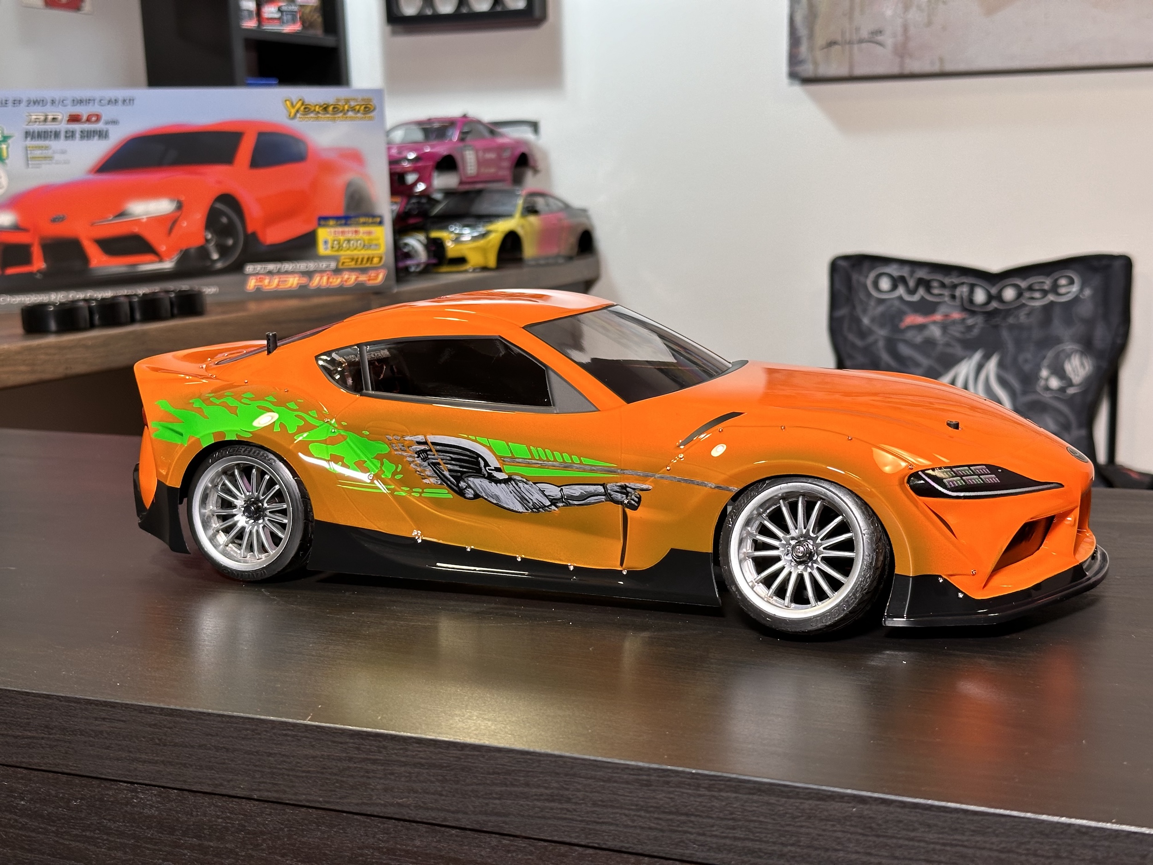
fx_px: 1599
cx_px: 576
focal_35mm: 48
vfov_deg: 30.3
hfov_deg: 39.7
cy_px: 432
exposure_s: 1/100
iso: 80
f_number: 1.78
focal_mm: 6.86
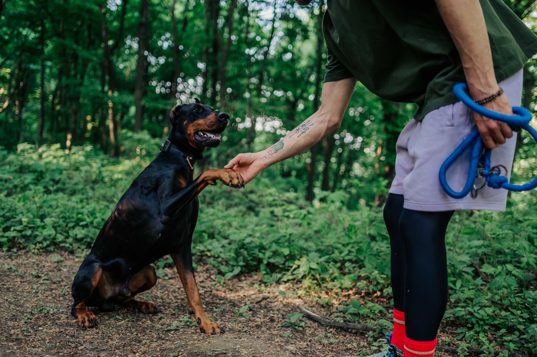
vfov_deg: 37.8
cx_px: 268
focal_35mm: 35
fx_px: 522
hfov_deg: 54.5
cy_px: 178
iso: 800
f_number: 1.8
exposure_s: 1/640
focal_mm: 35
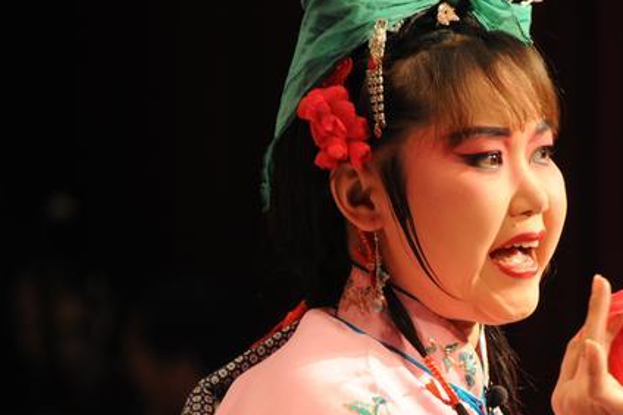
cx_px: 419
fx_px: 10997
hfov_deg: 3.2
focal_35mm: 636
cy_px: 328
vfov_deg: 2.2
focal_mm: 300
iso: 1000
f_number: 5.6
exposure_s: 1/80
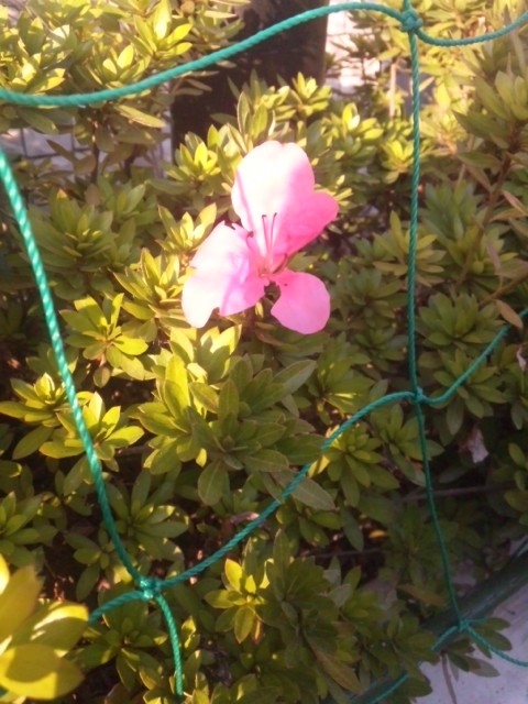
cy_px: 352
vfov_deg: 63.4
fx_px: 569
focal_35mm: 28
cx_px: 264
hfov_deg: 49.7
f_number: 2.8
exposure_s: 1/209
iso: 400
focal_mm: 5.07
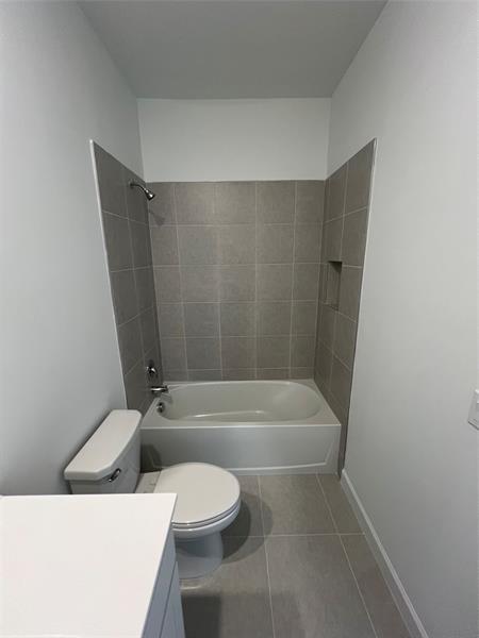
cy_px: 319
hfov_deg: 89.9
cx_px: 240
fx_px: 240
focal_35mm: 13
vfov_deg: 106.2
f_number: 1.8
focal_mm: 1.57
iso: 200
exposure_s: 1/60
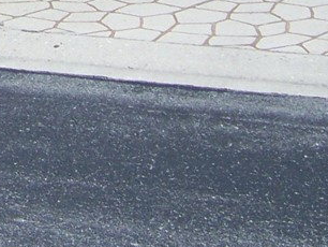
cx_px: -153
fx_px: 1783
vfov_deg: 7.5
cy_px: -278
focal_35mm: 188
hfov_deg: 10.2
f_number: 2.8
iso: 64
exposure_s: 1/500
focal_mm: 5.85
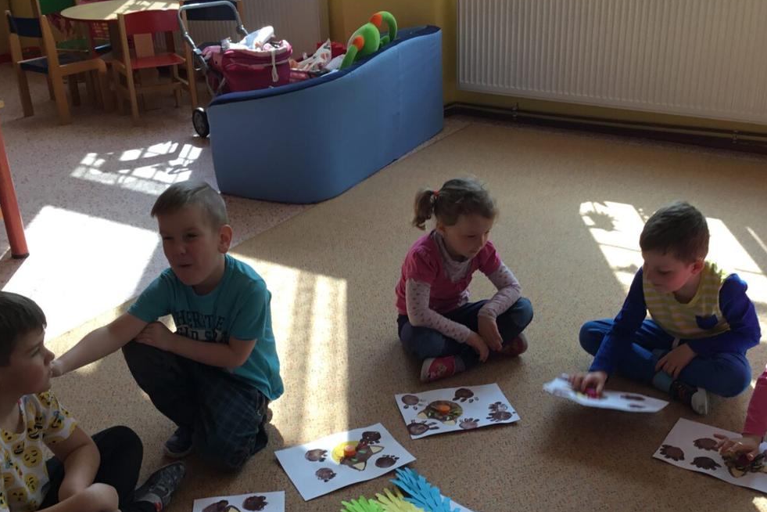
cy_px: 333
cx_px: 428
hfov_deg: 44.4
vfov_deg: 30.3
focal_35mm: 44
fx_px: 937
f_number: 2.4
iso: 25
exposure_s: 1/115
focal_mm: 3.3
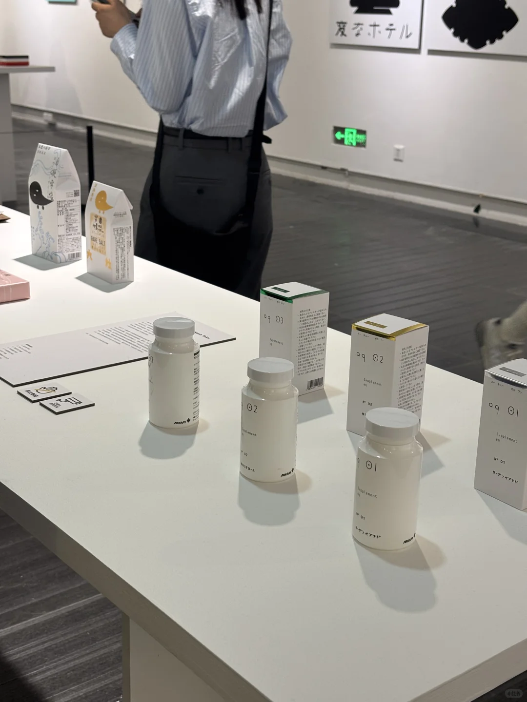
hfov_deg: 28.0
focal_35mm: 52
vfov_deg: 36.8
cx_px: 264
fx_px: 1056
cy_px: 351
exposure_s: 1/50
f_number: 1.6
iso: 50
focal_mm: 5.96
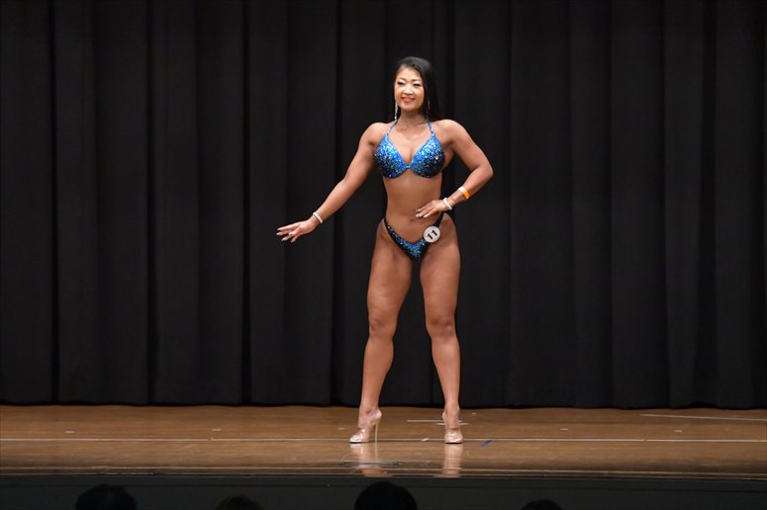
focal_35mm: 202
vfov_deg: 6.8
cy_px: 255
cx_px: 384
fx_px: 4302
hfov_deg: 10.2
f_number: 5.6
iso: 6400
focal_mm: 135
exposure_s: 1/400
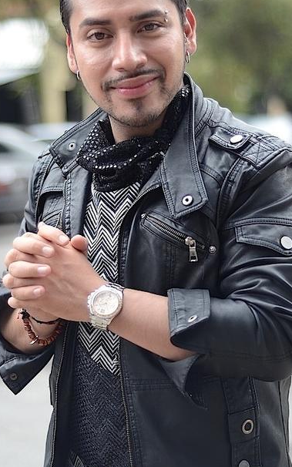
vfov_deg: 21.9
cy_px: 213
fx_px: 1209
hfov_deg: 13.8
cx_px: 156
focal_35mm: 95
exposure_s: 1/500
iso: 200
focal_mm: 50
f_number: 1.8
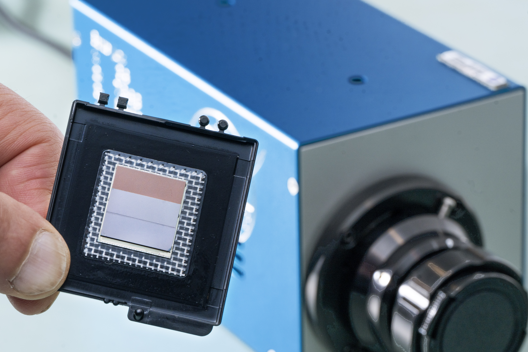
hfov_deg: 17.1
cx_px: 253
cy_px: 199
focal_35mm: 120
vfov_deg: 11.4
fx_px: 1760
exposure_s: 1/60
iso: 160
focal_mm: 105
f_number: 14
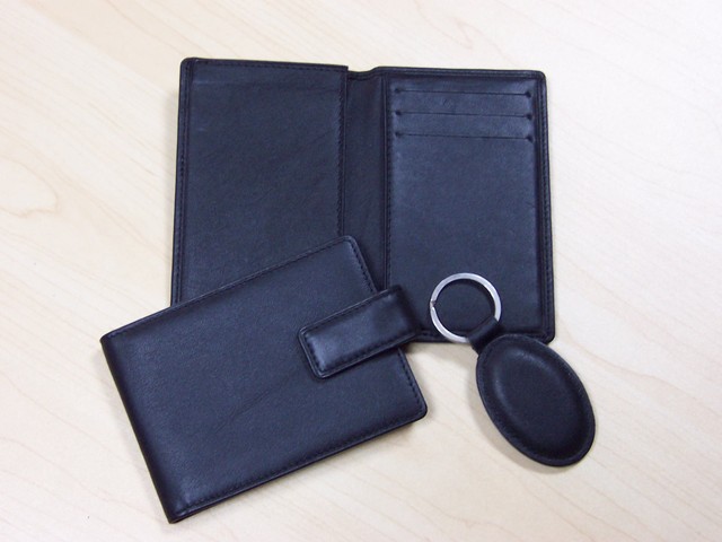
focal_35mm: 83
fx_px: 1731
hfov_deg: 23.6
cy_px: 271
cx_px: 361
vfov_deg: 17.8
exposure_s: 1/8
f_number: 4
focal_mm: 12.8
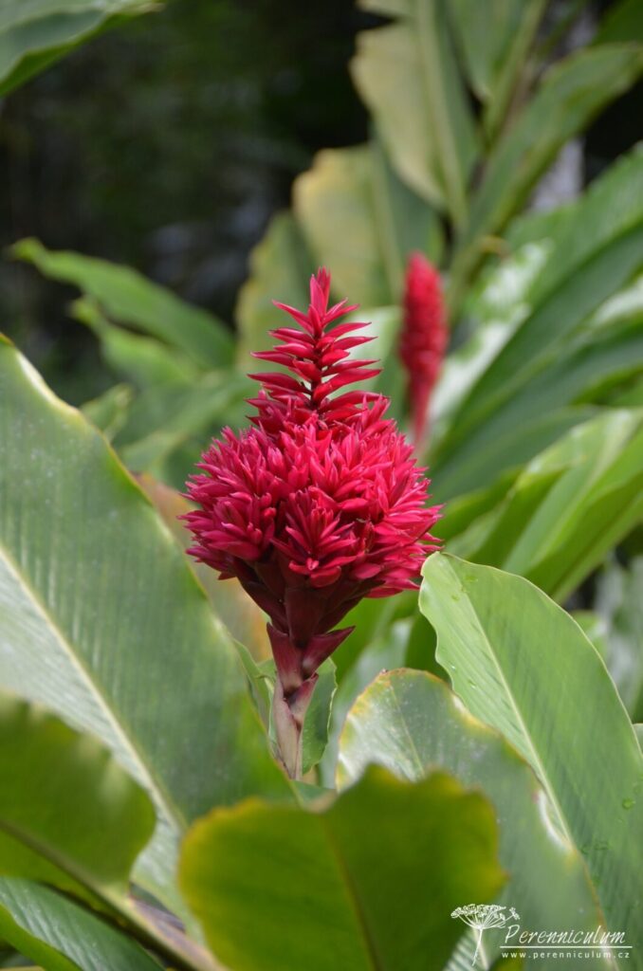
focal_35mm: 195
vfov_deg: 10.6
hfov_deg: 7.0
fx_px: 5249
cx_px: 322
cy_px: 486
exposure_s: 1/500
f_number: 5.6
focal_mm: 130
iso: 400
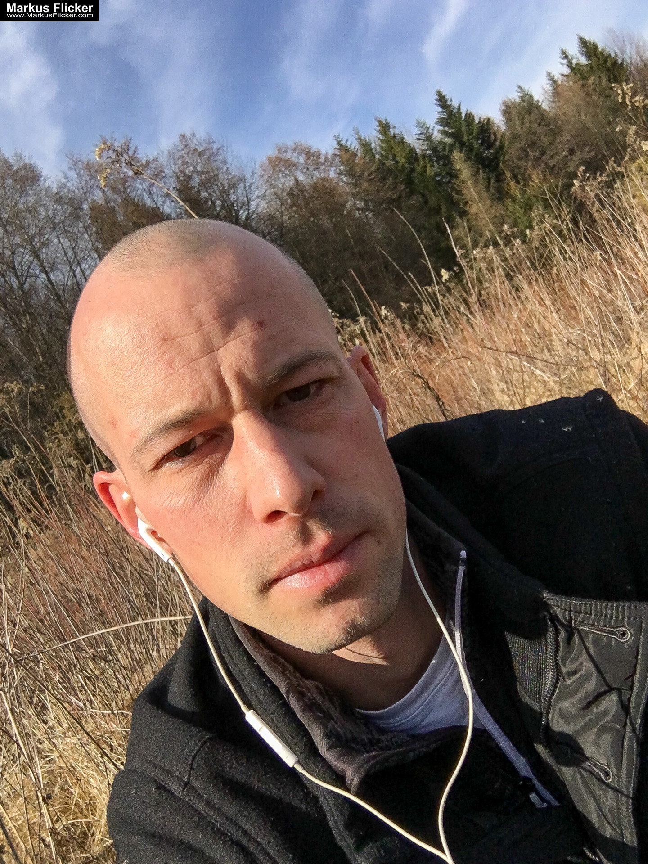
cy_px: 432
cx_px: 324
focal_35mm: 31
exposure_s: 1/2000
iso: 32
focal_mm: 2.65
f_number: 2.2
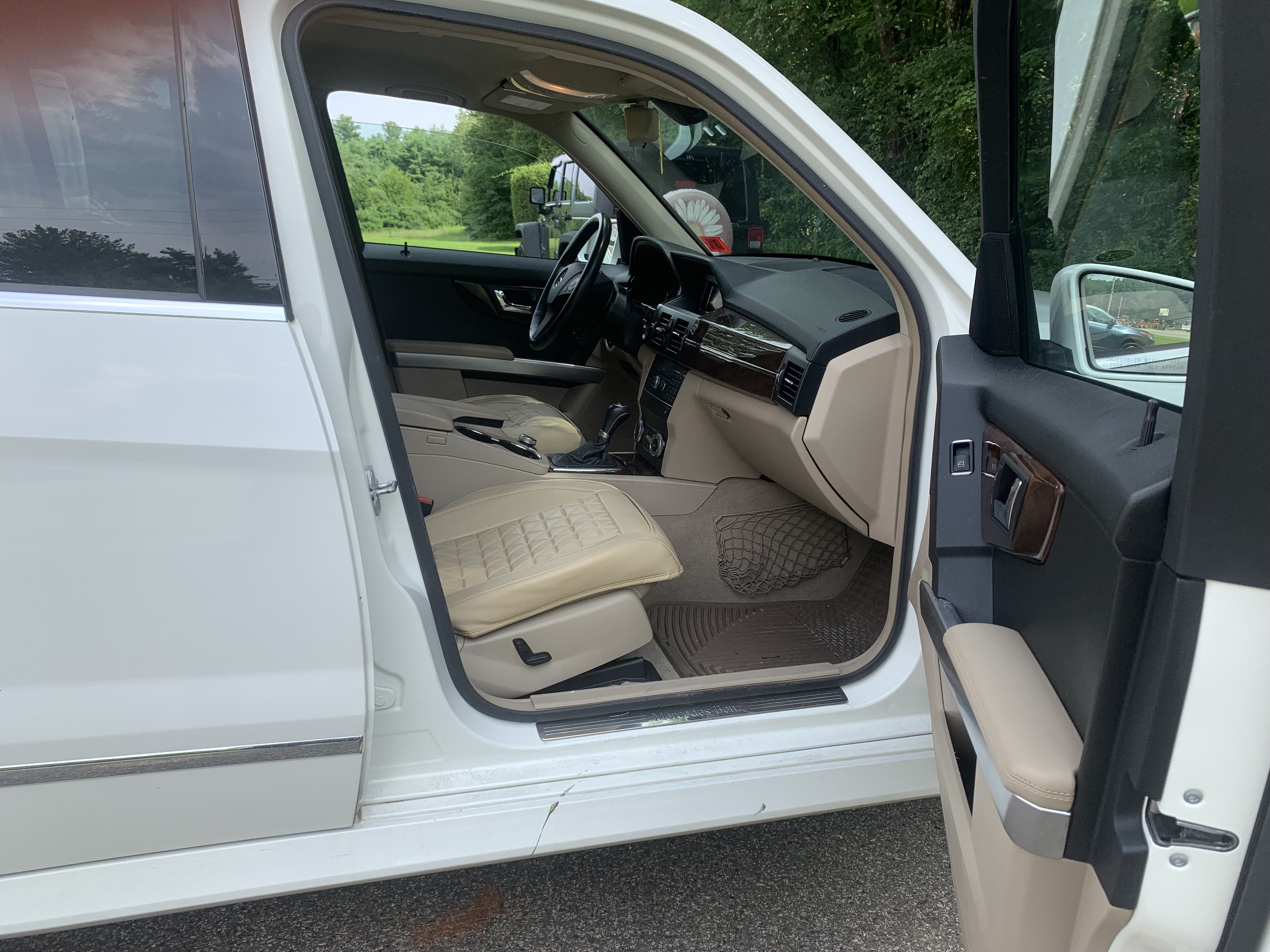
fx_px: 954
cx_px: 635
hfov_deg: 67.3
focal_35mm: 26
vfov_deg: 53.1
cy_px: 476
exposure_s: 1/727
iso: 25
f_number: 1.8
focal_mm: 4.25
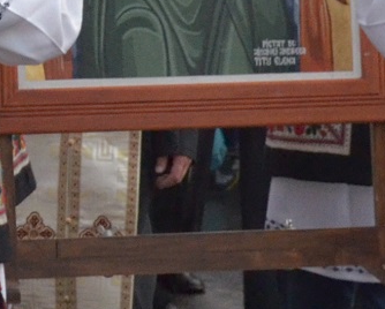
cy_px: 58
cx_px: -60
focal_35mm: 252
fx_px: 2875
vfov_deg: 6.1
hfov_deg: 7.6
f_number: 4
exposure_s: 1/320
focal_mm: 24
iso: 1600
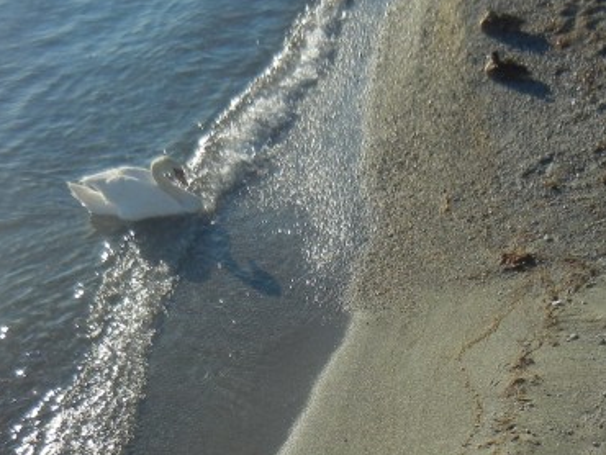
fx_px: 1454
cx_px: 360
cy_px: 470
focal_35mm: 83
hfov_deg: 23.5
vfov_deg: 17.3
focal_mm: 5.4
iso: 160
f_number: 7
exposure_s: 1/393
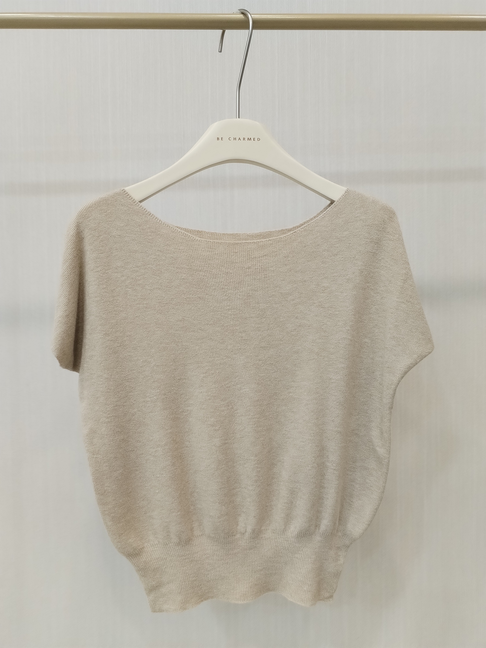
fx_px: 543
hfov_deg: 48.2
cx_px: 243
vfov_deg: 61.7
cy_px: 324
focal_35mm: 29
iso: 464
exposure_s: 1/60
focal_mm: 4.75
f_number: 1.8
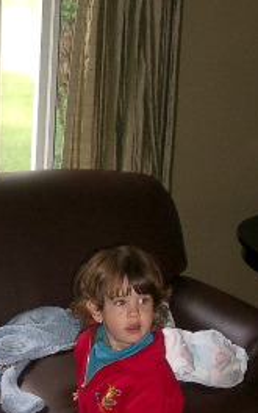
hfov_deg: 14.2
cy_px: 321
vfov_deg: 22.8
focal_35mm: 90
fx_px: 1013
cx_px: -20
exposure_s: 1/40
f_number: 2.6
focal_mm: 5.8
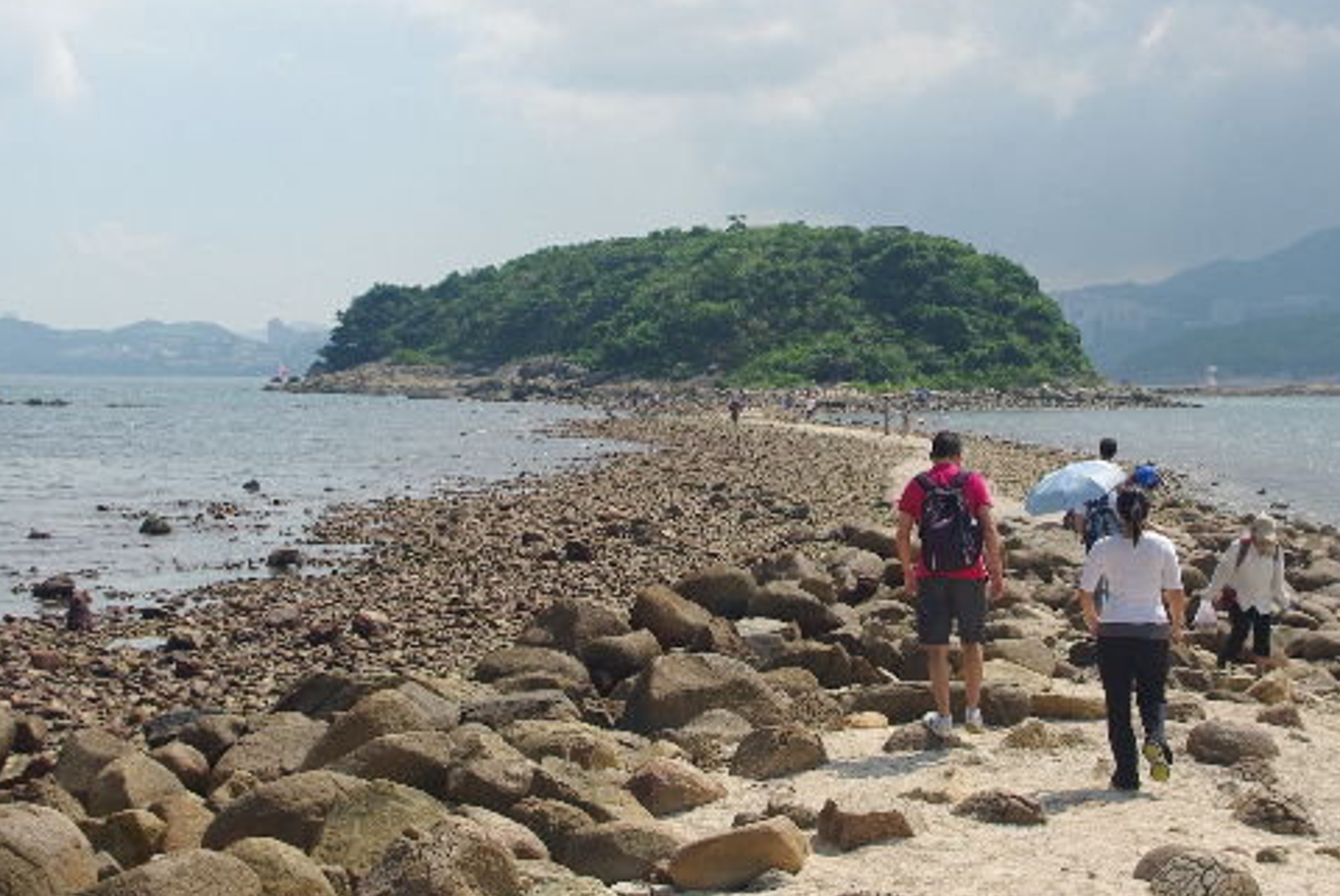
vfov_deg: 22.6
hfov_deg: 33.4
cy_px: 363
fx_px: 2235
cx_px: 729
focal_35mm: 60
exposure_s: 1/250
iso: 100
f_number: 8
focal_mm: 26.25
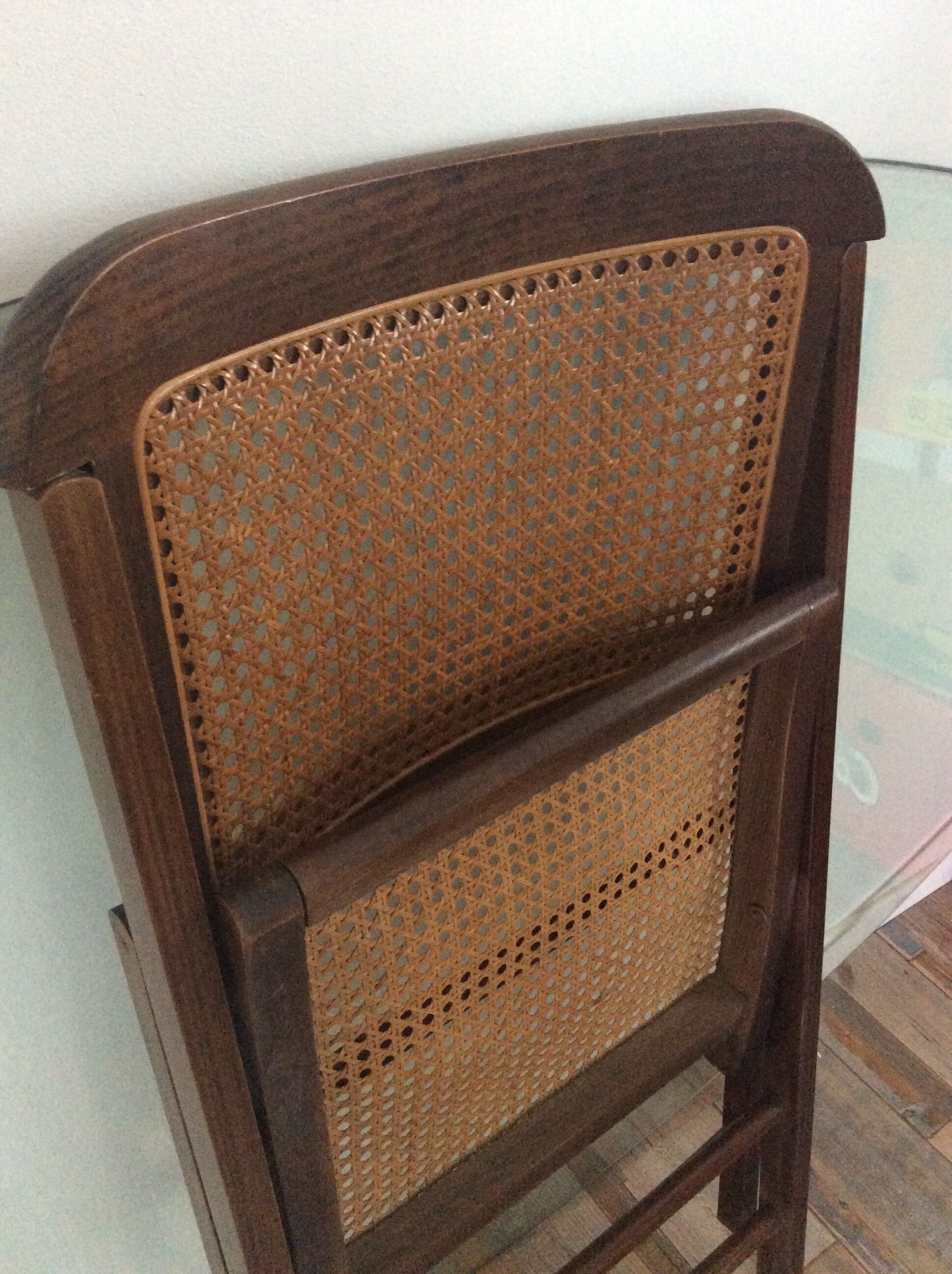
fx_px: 1177
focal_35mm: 32
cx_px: 476
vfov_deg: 56.9
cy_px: 637
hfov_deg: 44.1
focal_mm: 3.3
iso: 320
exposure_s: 1/25
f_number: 2.4
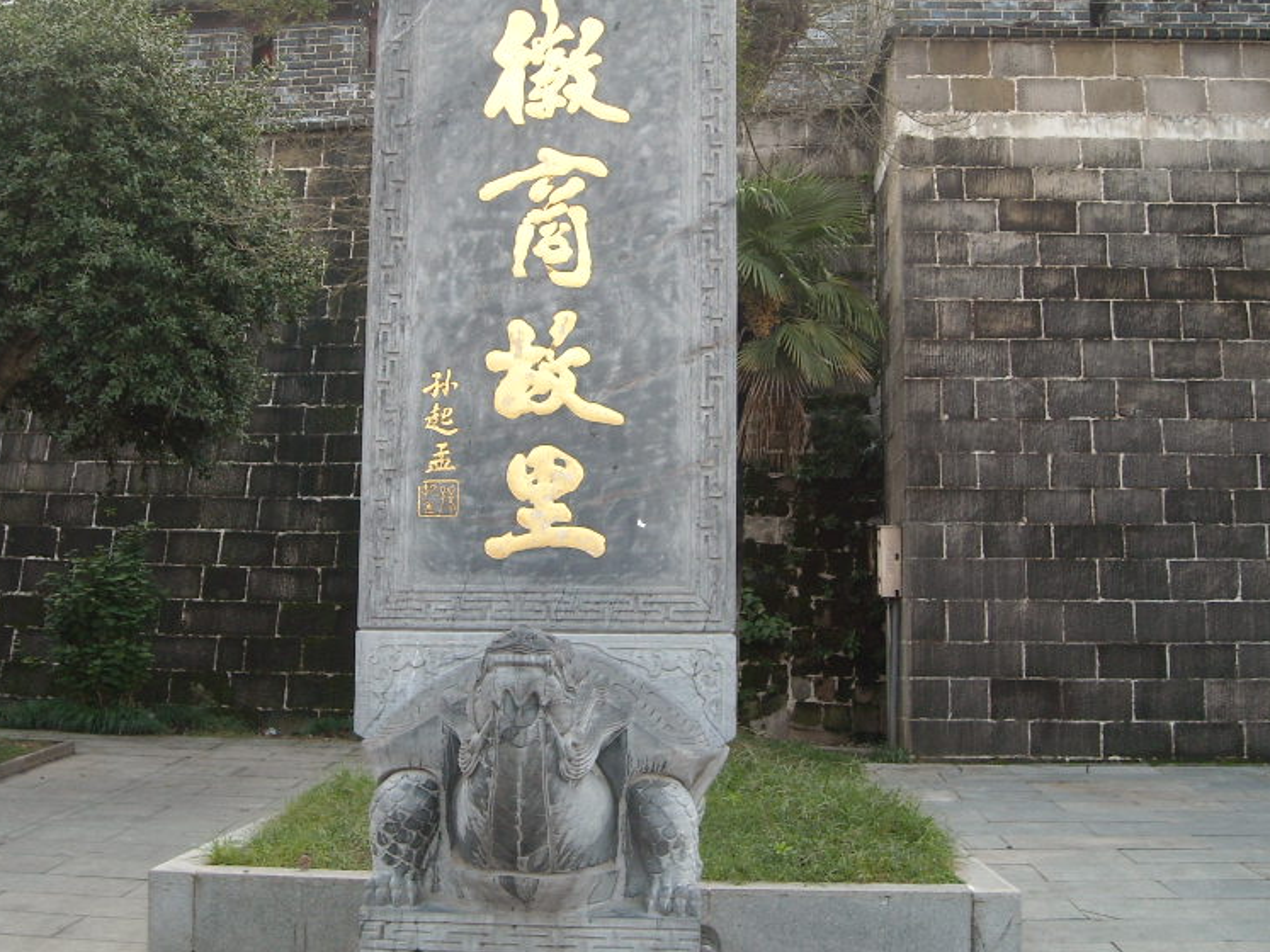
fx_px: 1761
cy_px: 381
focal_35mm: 48
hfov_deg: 39.6
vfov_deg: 30.2
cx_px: 553
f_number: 2.8
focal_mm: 5.7
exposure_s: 1/64
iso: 64
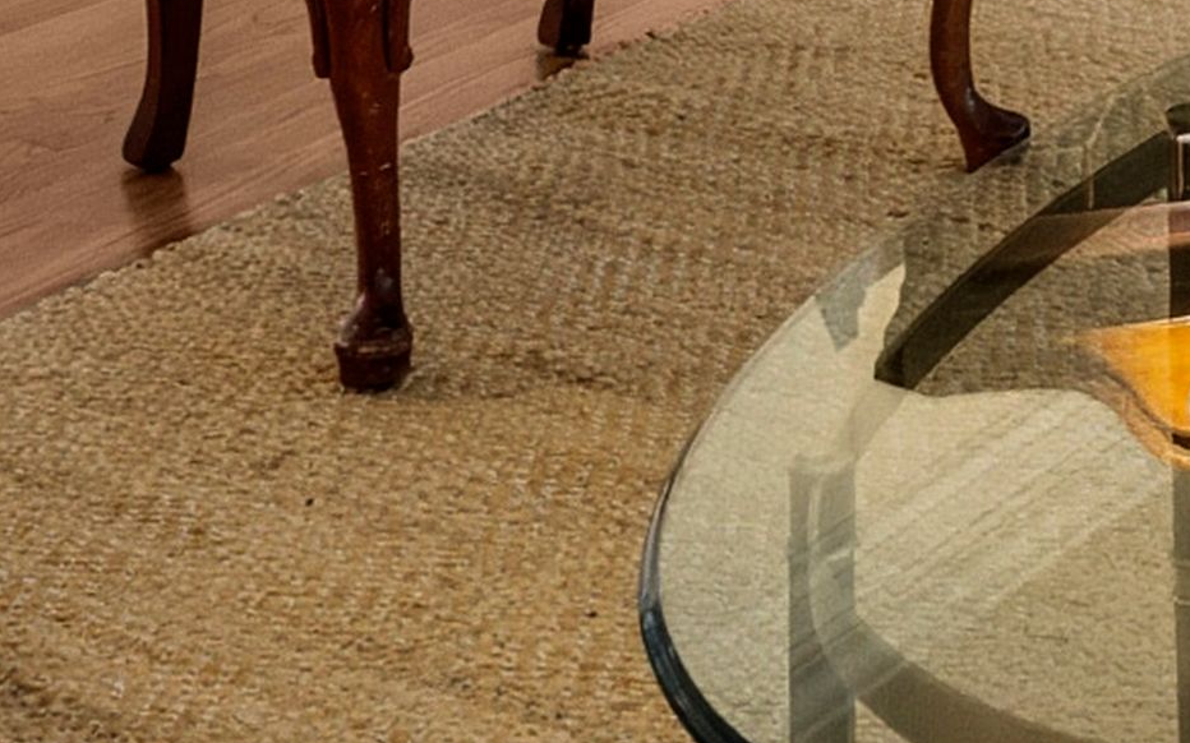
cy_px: -1163
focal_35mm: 108
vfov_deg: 10.2
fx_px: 3511
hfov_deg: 17.8
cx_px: 1623
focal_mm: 16.5
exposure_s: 1/4
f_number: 10
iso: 1250
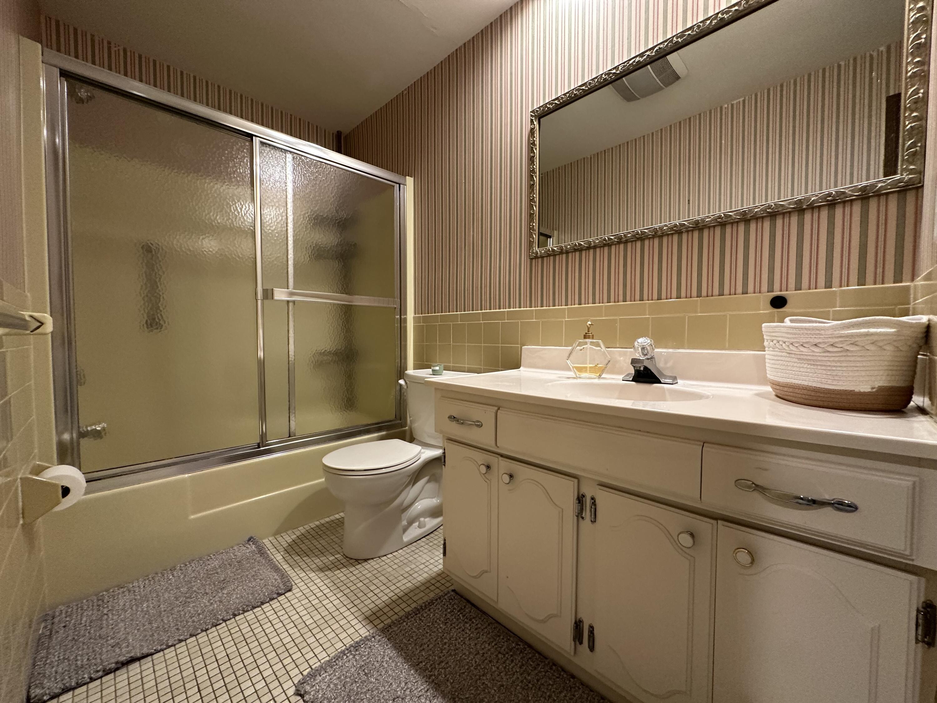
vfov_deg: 85.7
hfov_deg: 102.1
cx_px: 468
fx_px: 379
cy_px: 352
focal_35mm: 14
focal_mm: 2.22
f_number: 2.2
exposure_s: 1/60
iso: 320
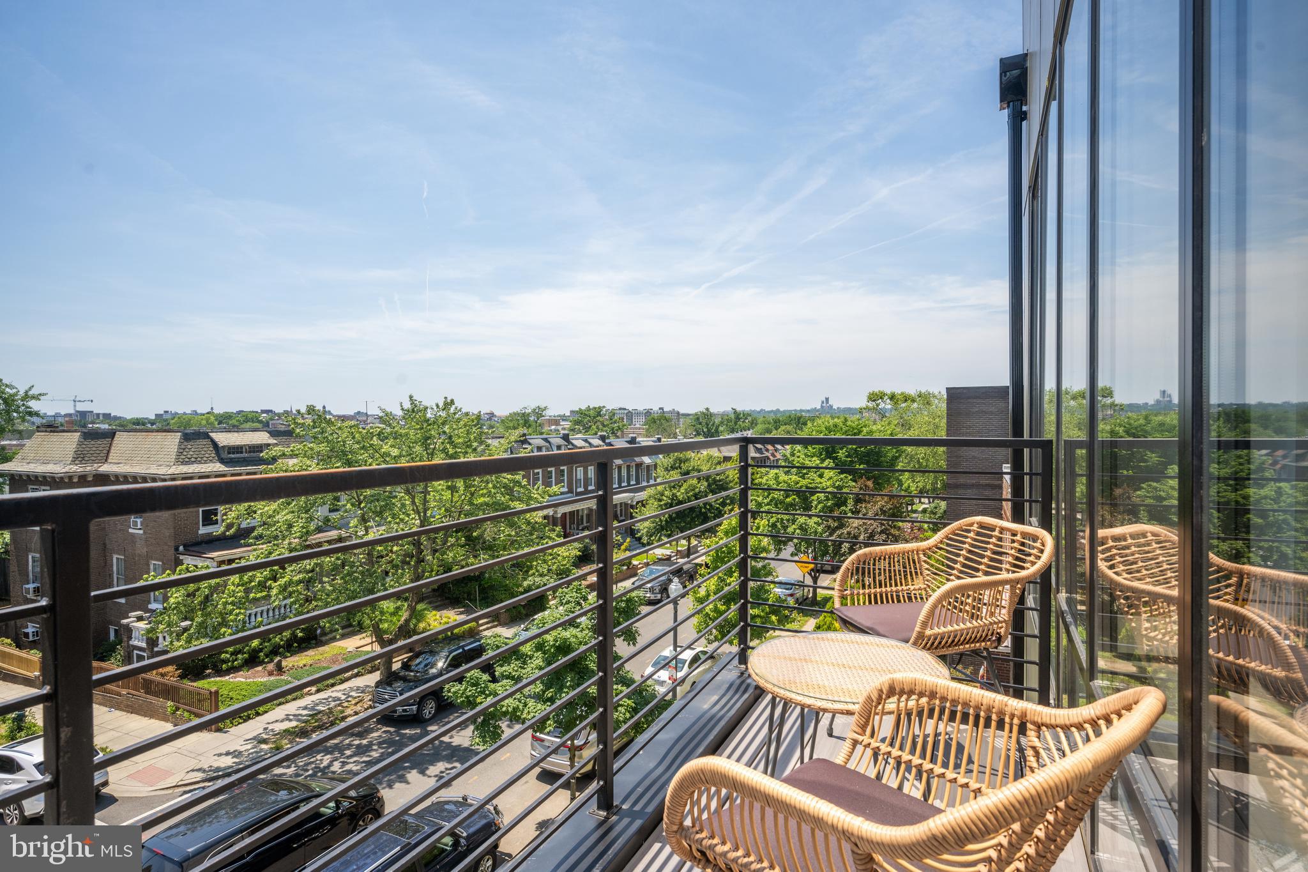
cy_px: 436
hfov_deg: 88.4
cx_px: 654
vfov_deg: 65.9
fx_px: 672
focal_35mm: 18
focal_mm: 18.5
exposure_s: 1/500
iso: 200
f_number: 9
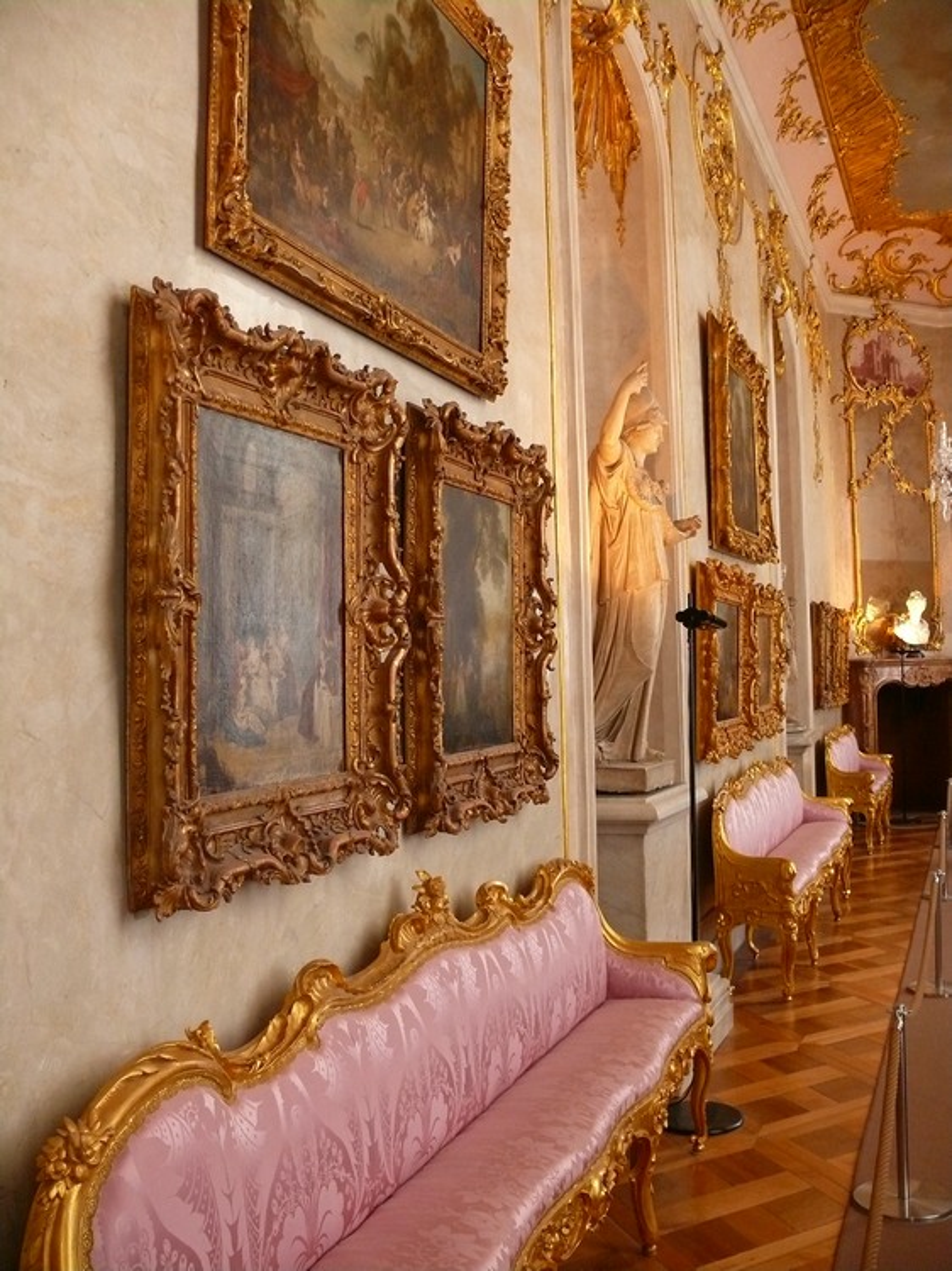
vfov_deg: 52.6
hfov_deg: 40.7
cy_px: 636
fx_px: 1284
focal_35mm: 35
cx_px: 476
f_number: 2.8
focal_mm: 7.4
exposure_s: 1/15
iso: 400
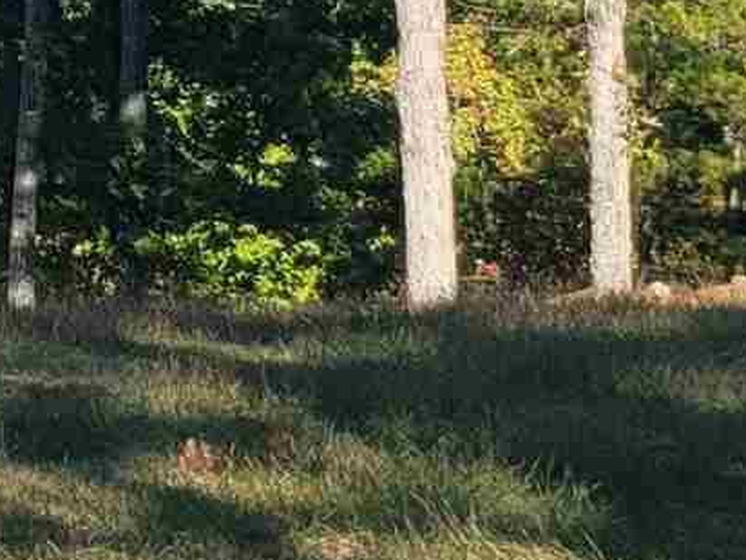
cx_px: -1793
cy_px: -674
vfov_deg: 7.3
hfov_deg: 8.1
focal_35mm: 194
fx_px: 4181
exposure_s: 1/1513
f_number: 1.8
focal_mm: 5.4
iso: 40
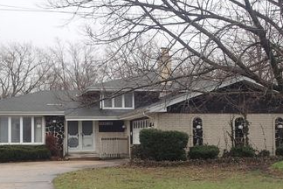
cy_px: 119
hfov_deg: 32.9
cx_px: 142
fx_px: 479
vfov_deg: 22.2
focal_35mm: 61
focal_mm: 6.86
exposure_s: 1/160
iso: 100
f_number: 3.5
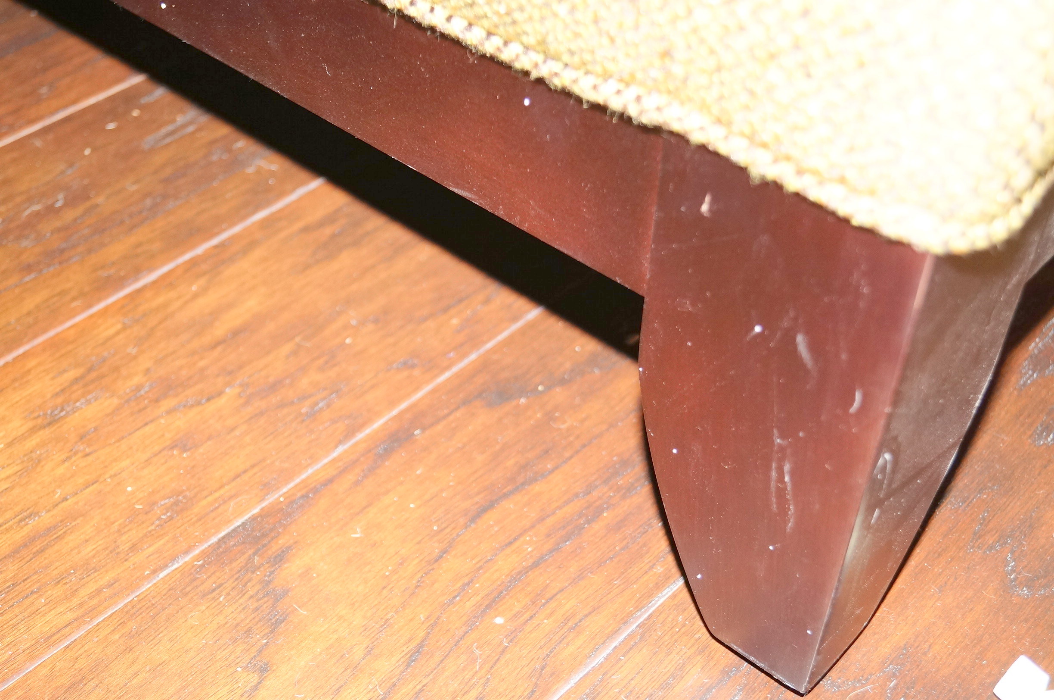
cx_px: 527
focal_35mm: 52
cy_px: 350
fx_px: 1535
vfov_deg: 25.7
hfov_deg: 37.9
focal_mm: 35
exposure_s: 1/60
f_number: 5
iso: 800
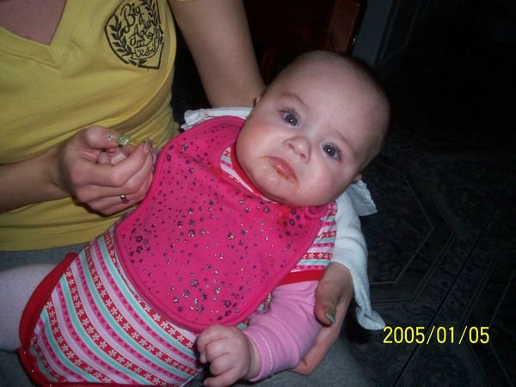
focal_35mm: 36
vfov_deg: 39.7
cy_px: 194
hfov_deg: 51.4
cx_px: 258
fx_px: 537
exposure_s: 1/64
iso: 140
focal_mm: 5.9
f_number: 4.5
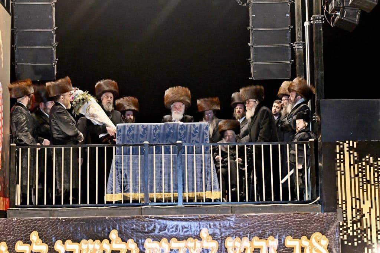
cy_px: 126
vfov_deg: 17.5
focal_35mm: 78
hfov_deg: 26.0
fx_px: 823
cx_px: 190
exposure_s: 1/200
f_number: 4
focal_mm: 52
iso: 1000
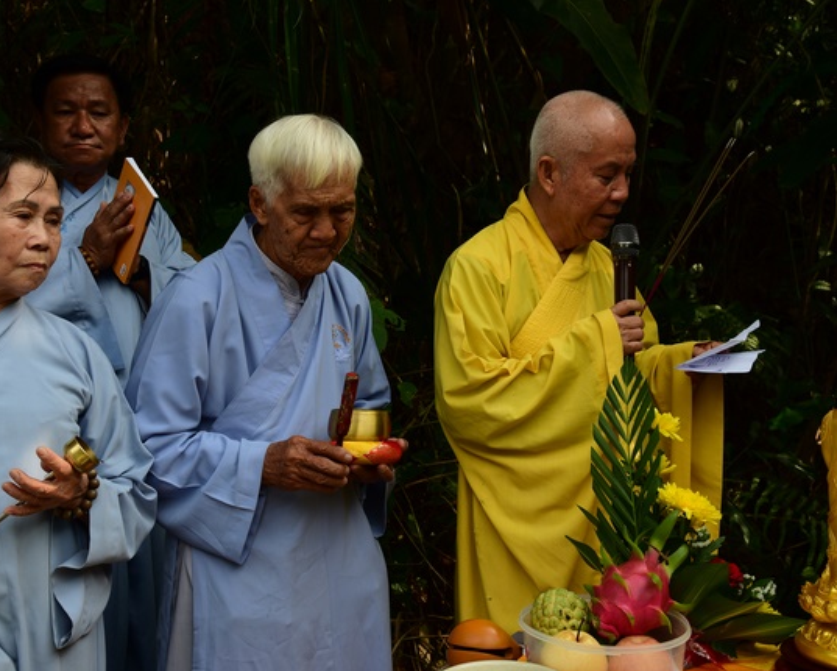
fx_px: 1239
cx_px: 399
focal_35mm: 50
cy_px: 337
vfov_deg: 30.3
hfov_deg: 37.3
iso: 200
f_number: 8
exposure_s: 1/125
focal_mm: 44
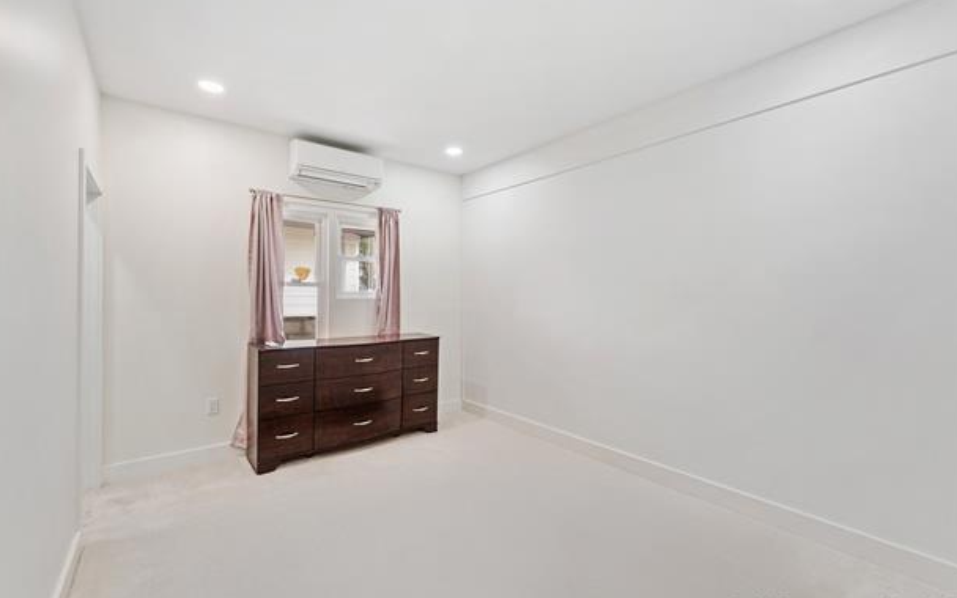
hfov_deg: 101.4
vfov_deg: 74.8
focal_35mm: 15
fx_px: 391
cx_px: 463
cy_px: 294
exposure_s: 1/5
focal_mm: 14
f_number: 9
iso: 400
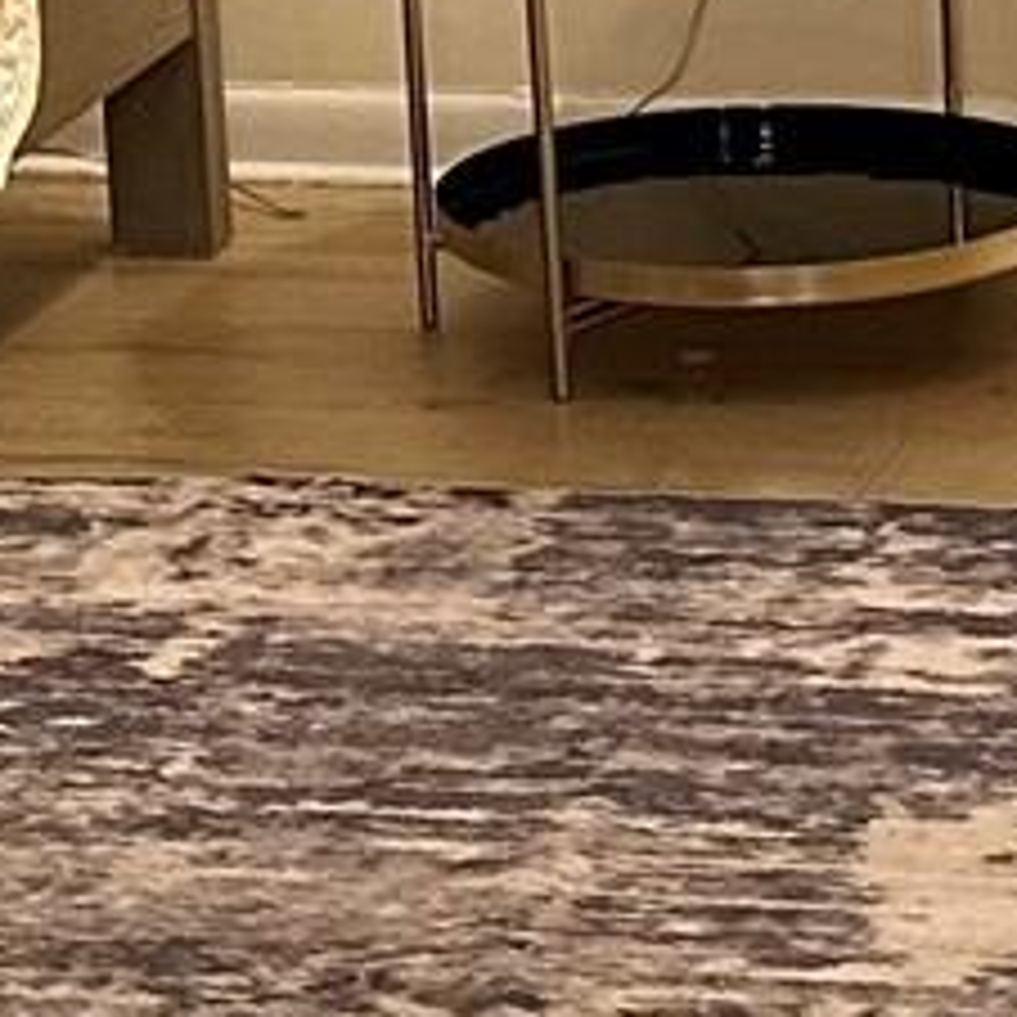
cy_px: -351
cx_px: -32
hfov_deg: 9.0
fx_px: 6382
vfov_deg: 9.0
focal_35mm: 192
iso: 400
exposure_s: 1/60
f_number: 1.78
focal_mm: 6.86
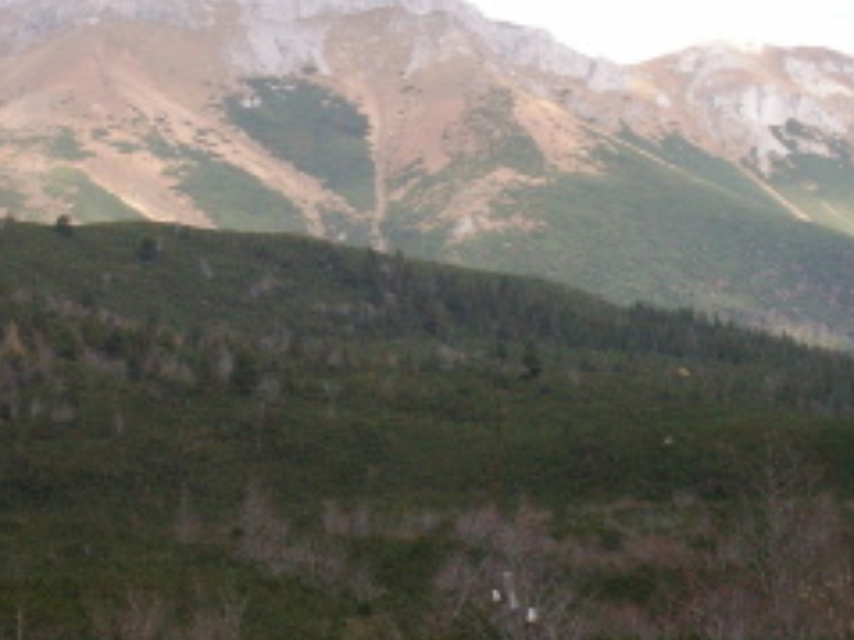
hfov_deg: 19.8
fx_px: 2441
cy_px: 229
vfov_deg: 14.9
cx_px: 368
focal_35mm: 99
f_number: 7.1
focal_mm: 7.7
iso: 125
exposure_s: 1/200
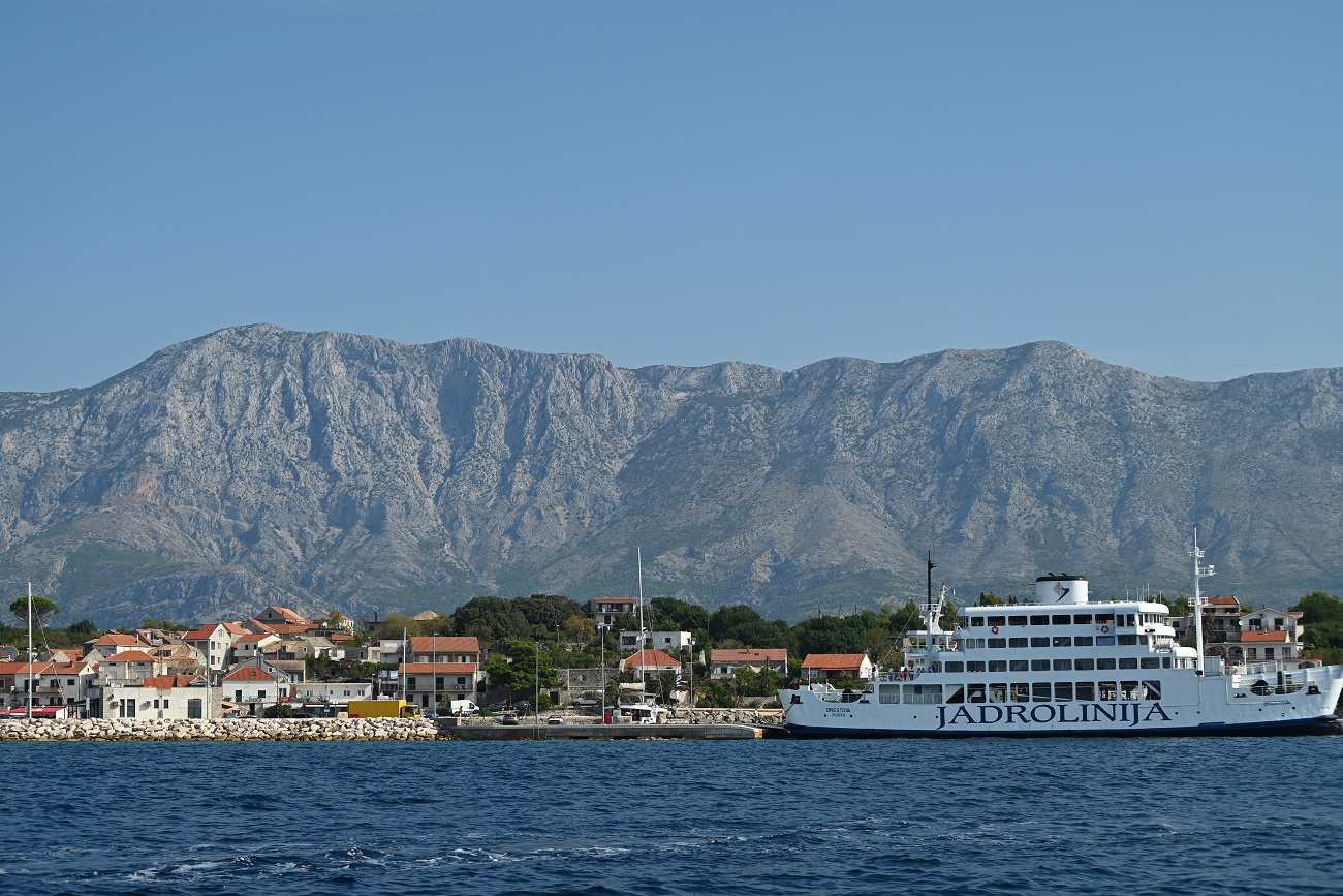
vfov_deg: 19.5
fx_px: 2611
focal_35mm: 70
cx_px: 672
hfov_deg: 28.8
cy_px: 448
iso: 100
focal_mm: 70
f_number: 6.3
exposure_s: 1/640
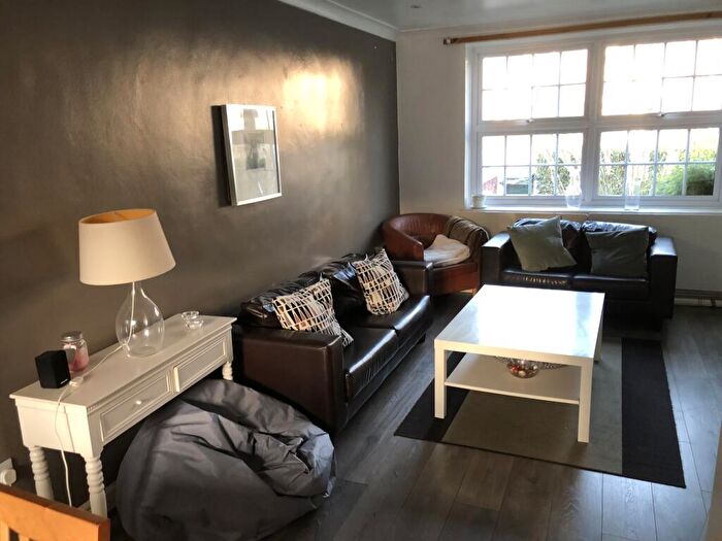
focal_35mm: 28
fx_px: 584
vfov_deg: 49.7
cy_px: 270
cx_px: 361
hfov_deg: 63.4
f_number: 1.8
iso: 40
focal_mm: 3.99
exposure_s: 1/17
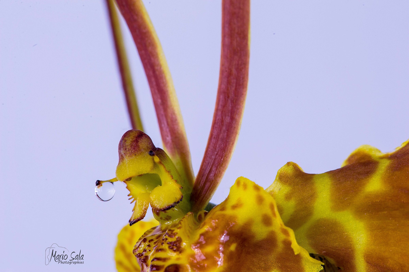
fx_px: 1192
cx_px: 204
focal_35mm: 105
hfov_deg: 19.5
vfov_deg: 13.0
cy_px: 136
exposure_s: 1/20
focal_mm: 105
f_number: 20
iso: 250
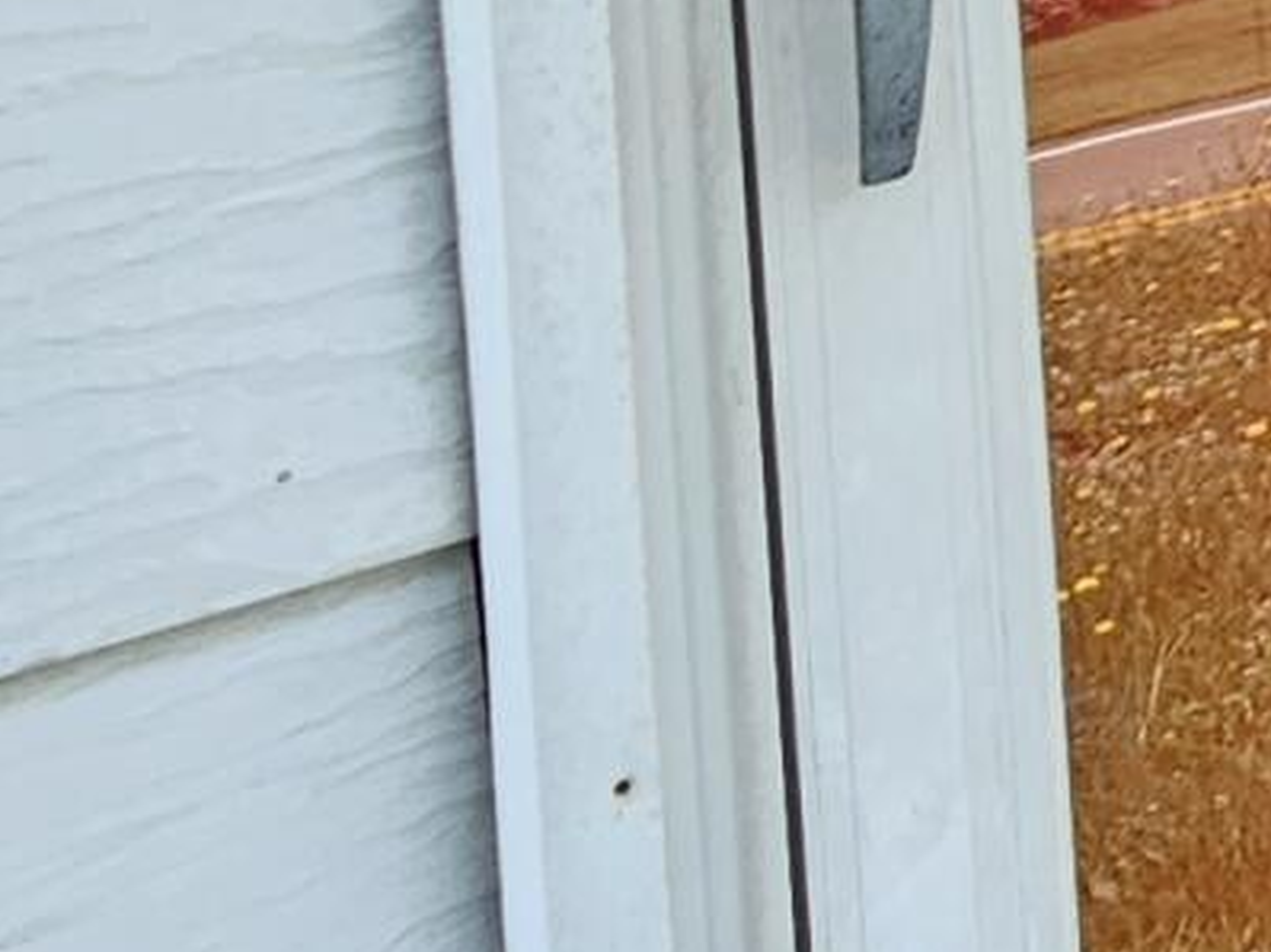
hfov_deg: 16.0
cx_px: 2488
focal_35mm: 98
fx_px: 3596
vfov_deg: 14.0
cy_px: -524
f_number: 2.2
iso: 50
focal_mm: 2.2
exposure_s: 1/321
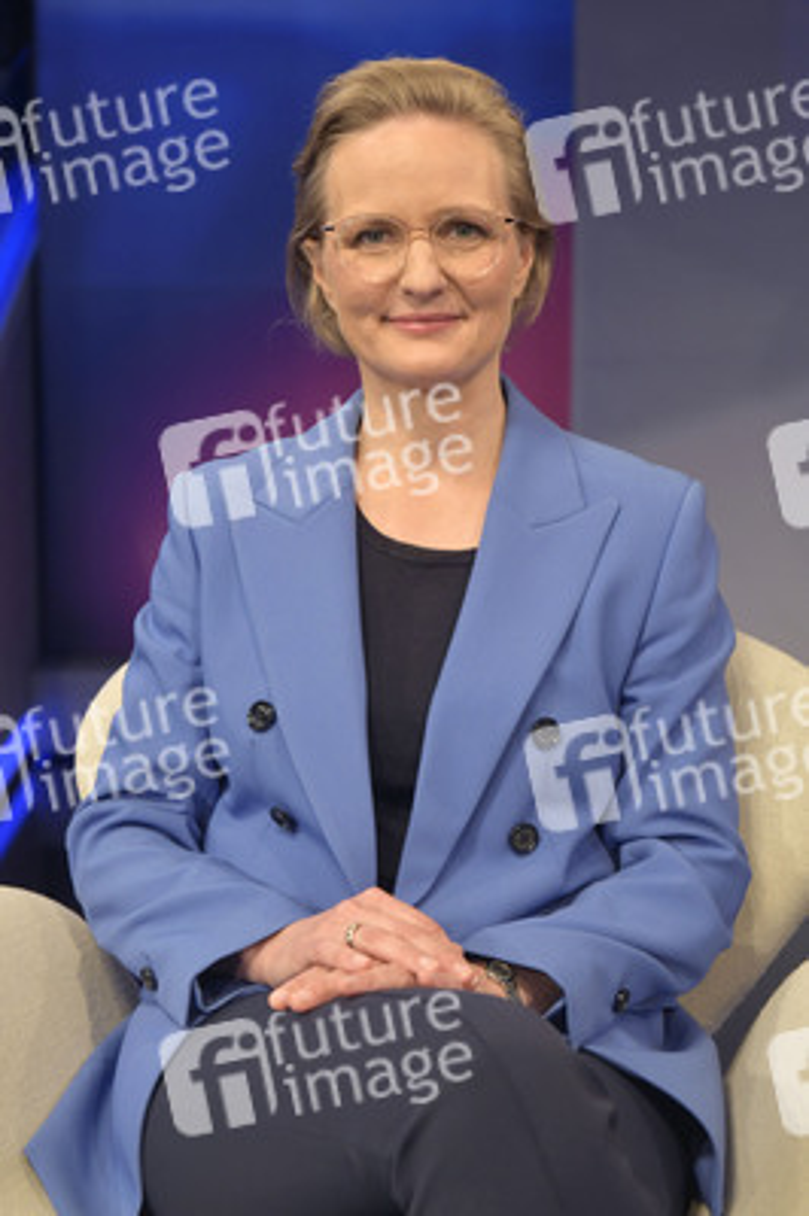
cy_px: 608
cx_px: 404
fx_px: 2026
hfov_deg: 22.6
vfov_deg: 33.4
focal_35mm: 60
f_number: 5.6
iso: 1600
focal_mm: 60
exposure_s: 1/160
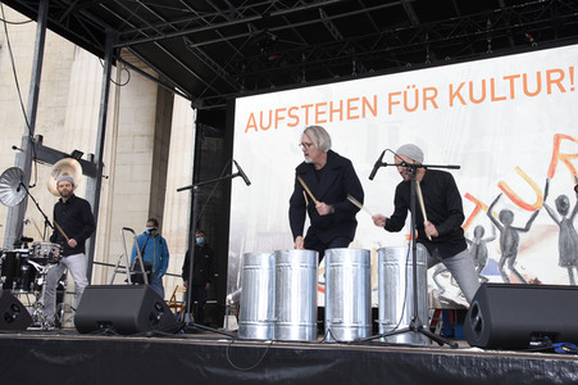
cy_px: 192
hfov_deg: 54.5
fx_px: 562
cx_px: 289
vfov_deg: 37.8
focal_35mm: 35
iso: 400
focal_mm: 35
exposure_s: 1/160
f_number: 8
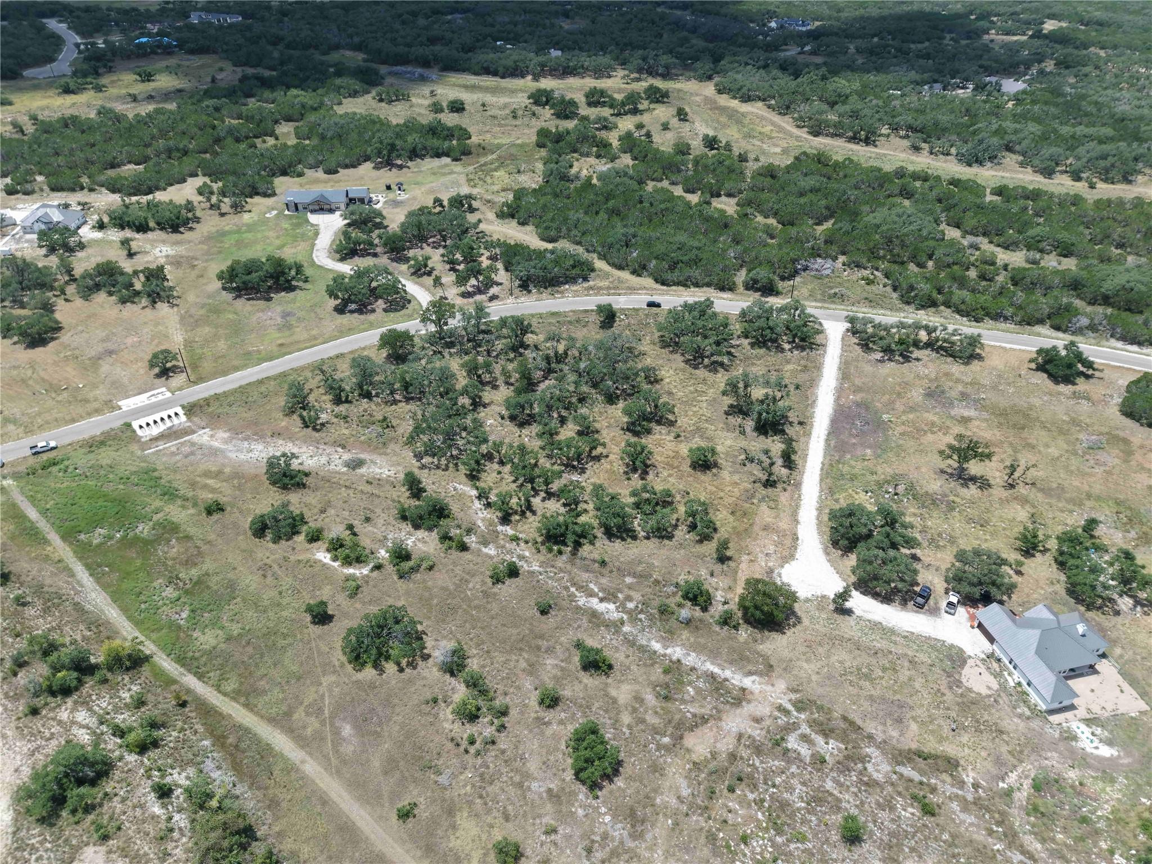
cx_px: 576
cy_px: 432
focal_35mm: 24
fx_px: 799
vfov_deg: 56.8
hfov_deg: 71.6
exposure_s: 1/320
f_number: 1.8
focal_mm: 8.67
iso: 140
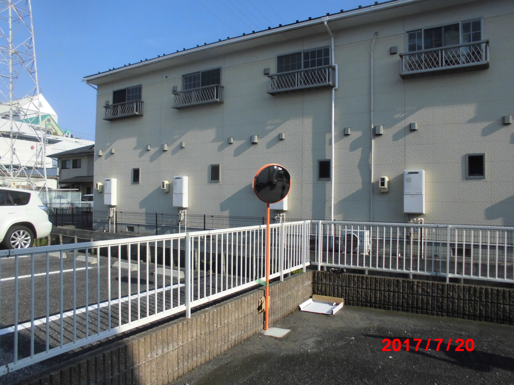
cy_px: 192
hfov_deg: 67.3
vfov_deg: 53.1
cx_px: 257
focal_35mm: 26
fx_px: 386
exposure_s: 1/800
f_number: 3.5
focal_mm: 4.6
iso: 100
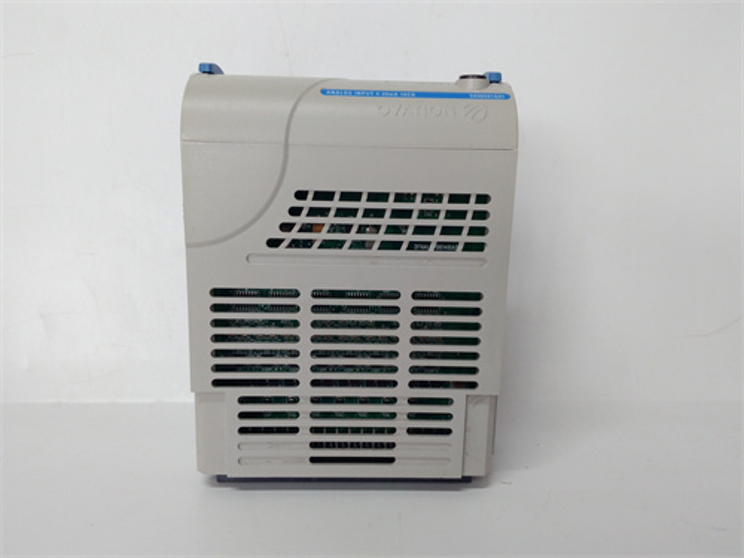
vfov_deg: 51.4
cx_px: 372
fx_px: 580
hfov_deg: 65.3
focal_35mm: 27
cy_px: 279
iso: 117
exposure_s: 1/33
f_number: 2
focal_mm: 3.79
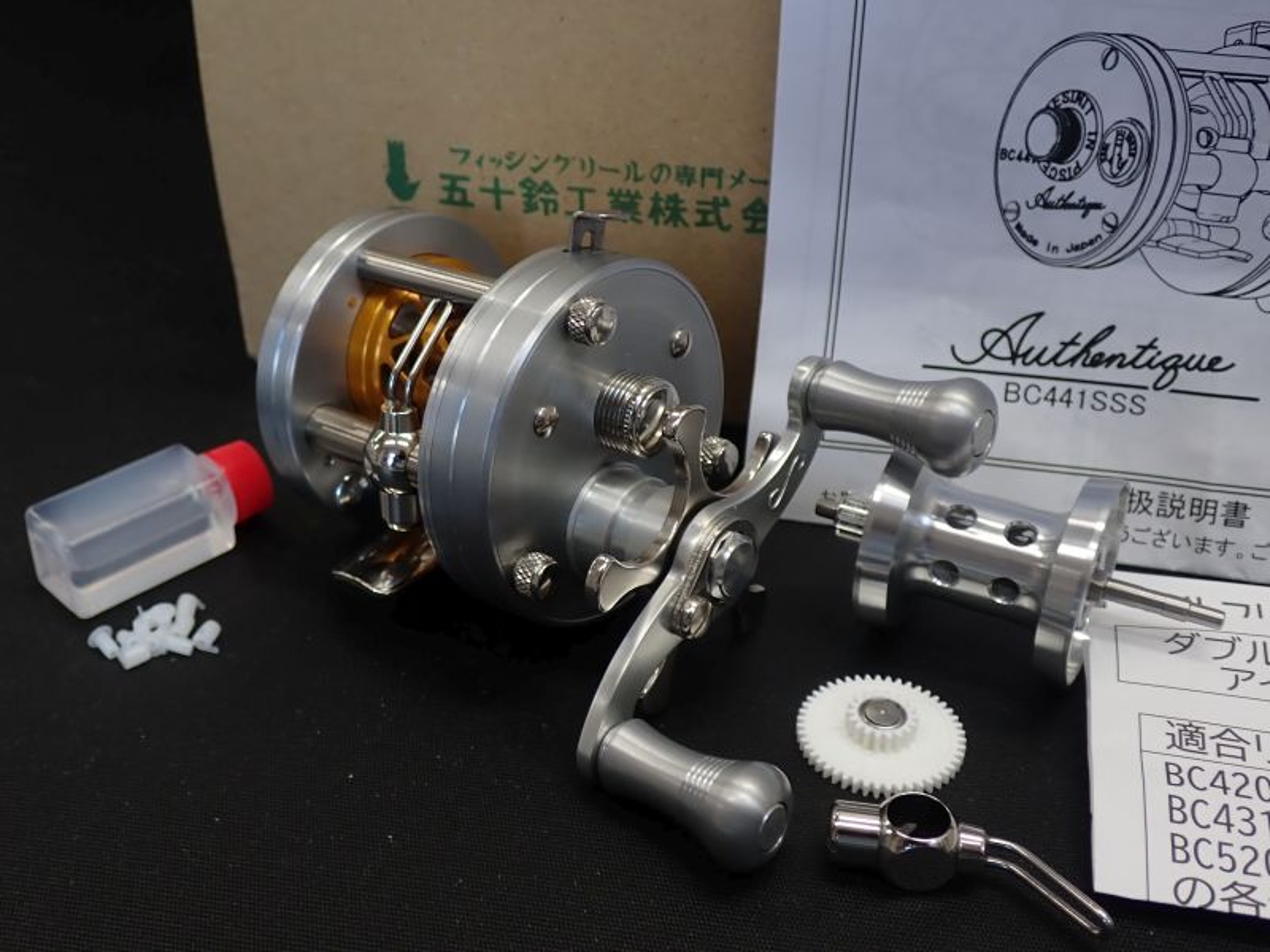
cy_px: 476
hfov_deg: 51.4
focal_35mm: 36
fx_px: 1321
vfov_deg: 39.7
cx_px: 635
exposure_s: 1/80
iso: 125
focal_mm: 6.37
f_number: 2.5
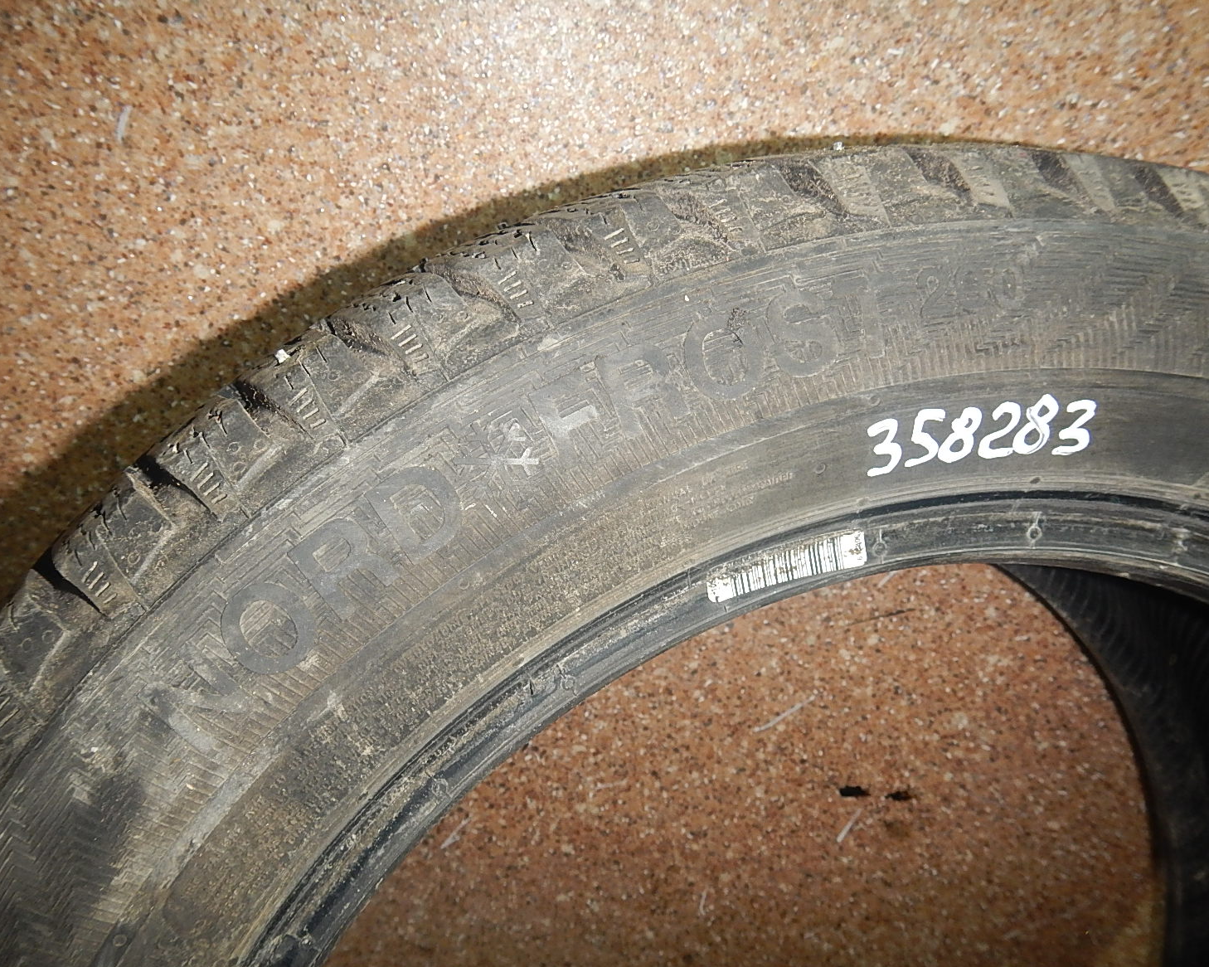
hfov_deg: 58.7
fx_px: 1073
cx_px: 552
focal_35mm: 30
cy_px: 491
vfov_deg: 48.5
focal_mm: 5
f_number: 3.9
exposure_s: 1/30
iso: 200
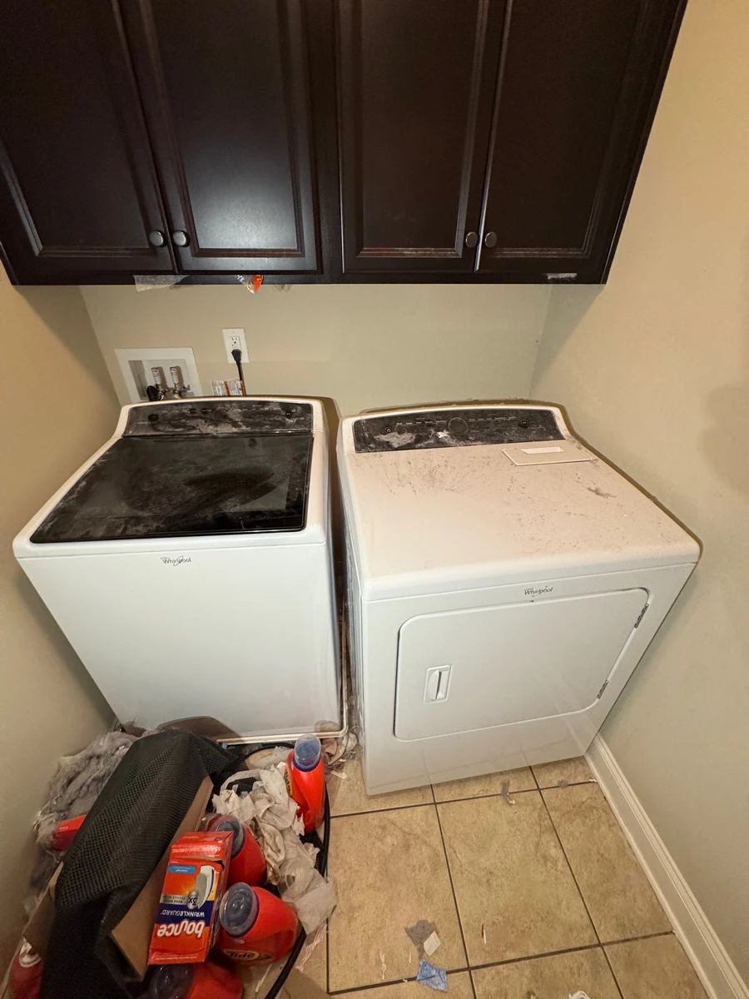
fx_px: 404
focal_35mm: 14
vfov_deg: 102.1
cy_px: 500
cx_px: 374
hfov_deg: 85.7
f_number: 2.2
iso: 320
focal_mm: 2.22
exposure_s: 1/120
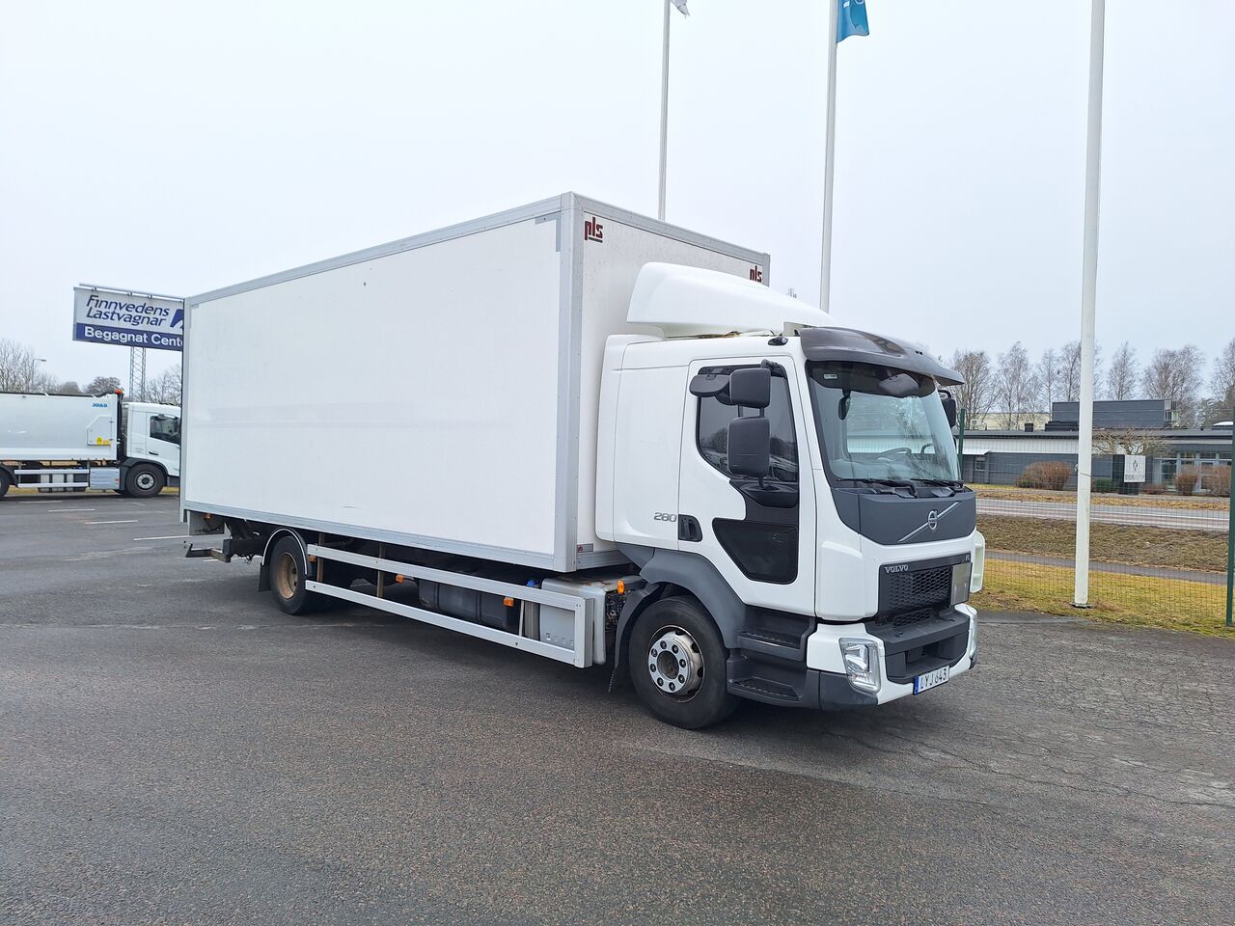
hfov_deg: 73.9
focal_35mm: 23
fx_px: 821
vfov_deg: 58.9
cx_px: 618
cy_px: 463
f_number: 1.8
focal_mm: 5.54
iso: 40
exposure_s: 1/1145
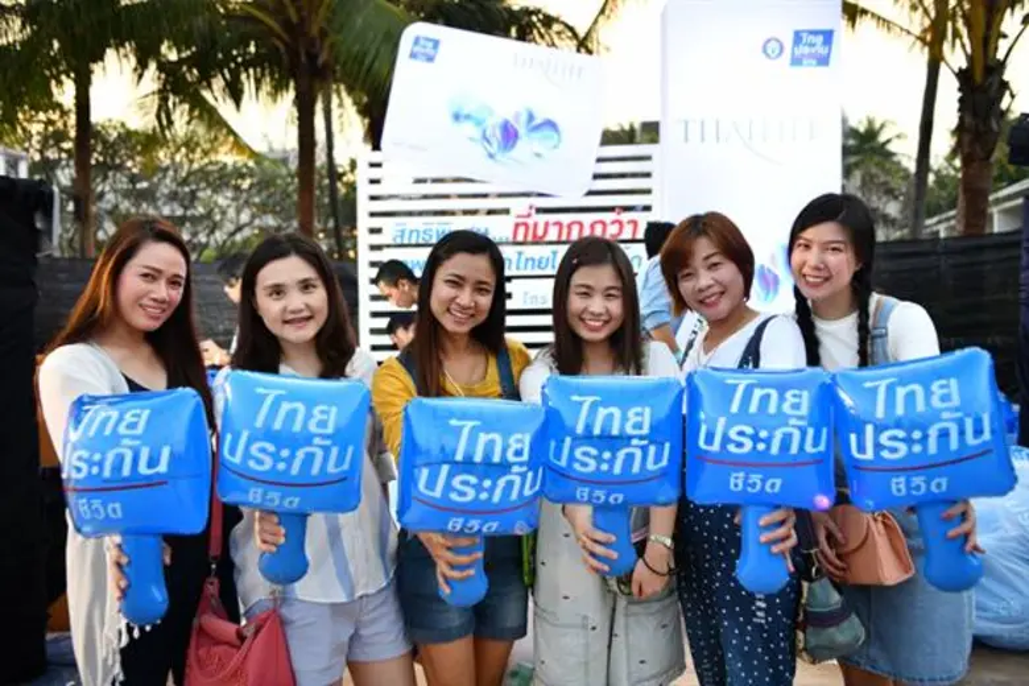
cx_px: 514
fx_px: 972
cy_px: 343
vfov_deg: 38.9
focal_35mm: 34
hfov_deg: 55.8
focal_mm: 34
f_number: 3.2
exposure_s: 1/125
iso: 640
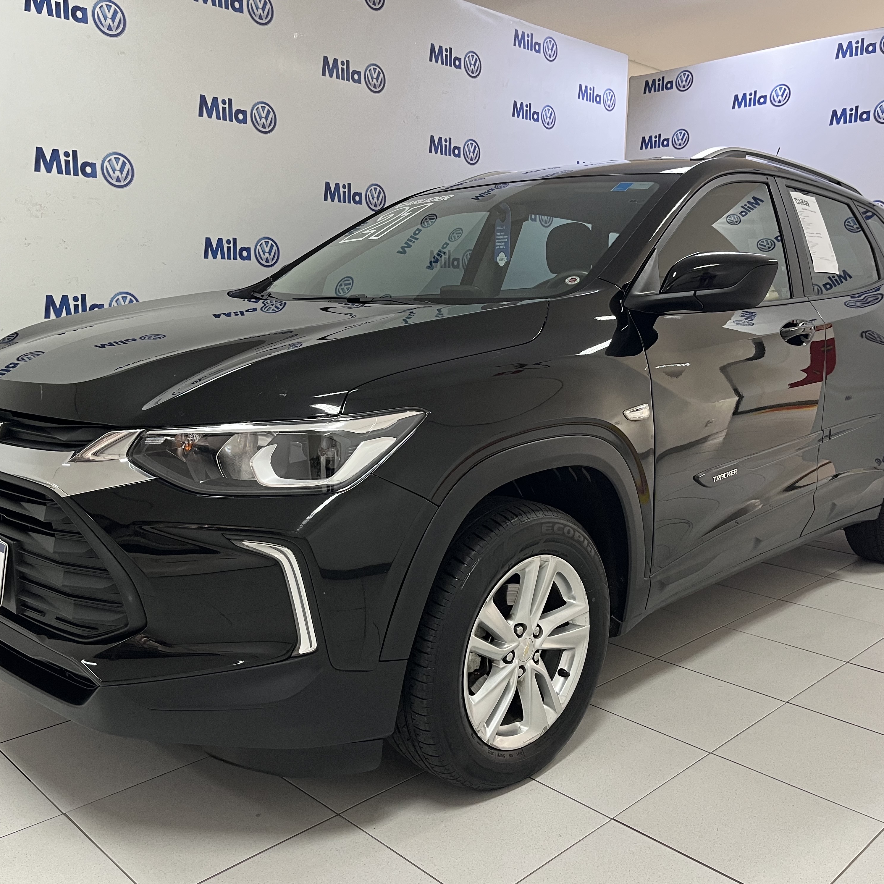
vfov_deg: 52.5
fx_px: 896
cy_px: 445
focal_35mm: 31
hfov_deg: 52.5
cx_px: 441
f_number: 1.6
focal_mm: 5.1
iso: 160
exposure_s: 1/60
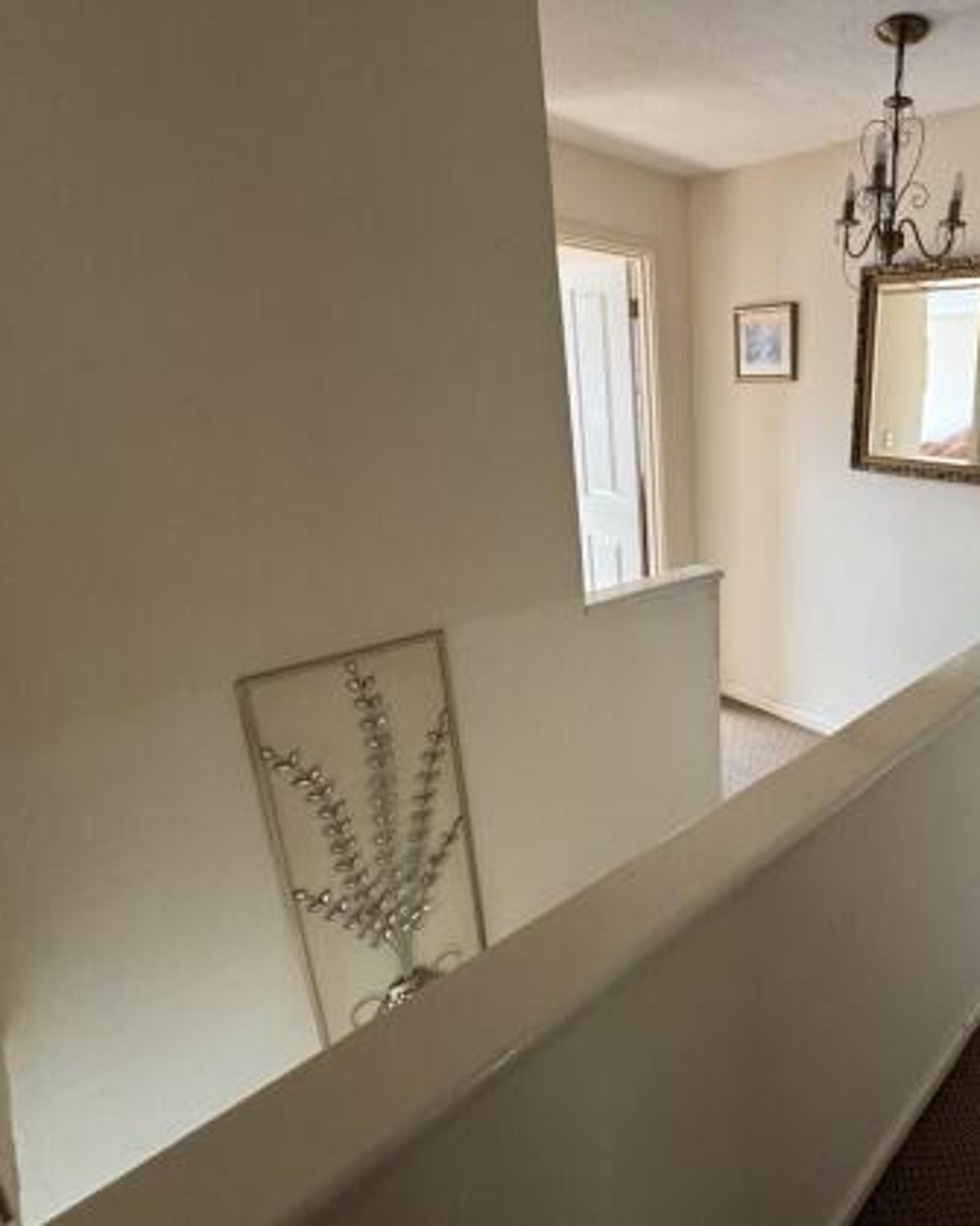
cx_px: 785
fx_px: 689
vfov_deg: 83.3
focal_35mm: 19
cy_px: 590
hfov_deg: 64.5
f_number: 2.2
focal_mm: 2.22
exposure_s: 1/99
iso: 200
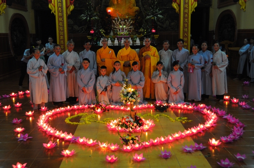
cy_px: 84
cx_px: 127
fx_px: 338
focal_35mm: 48
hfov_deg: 41.2
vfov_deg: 28.0
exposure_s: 1/15
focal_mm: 32
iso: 640
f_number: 4
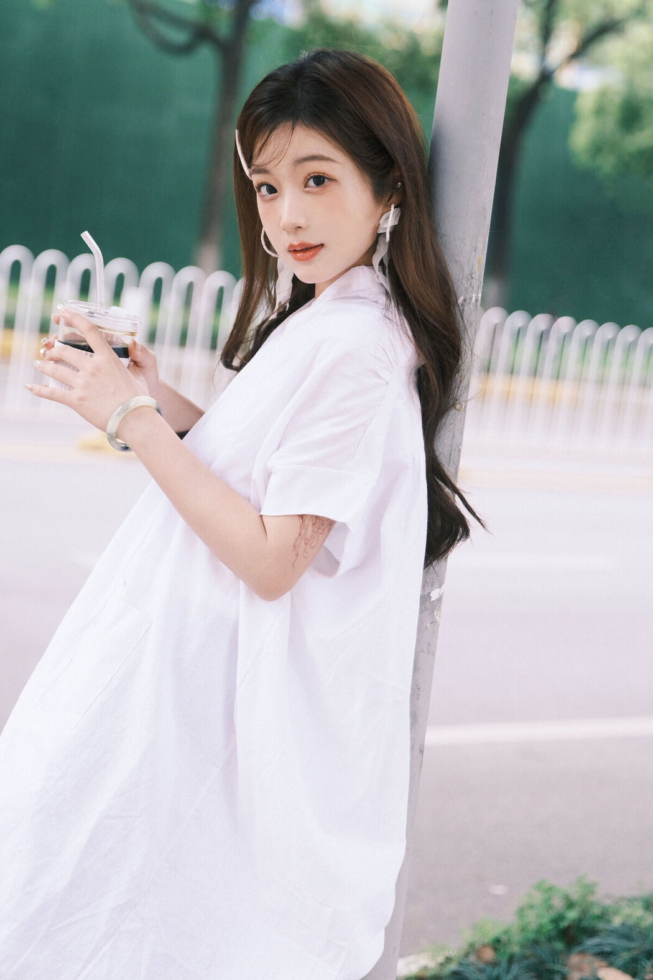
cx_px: 326
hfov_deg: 14.4
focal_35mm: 95
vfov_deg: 21.5
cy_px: 490
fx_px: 2585
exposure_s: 1/200
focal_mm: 63
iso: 1000
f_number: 2.8
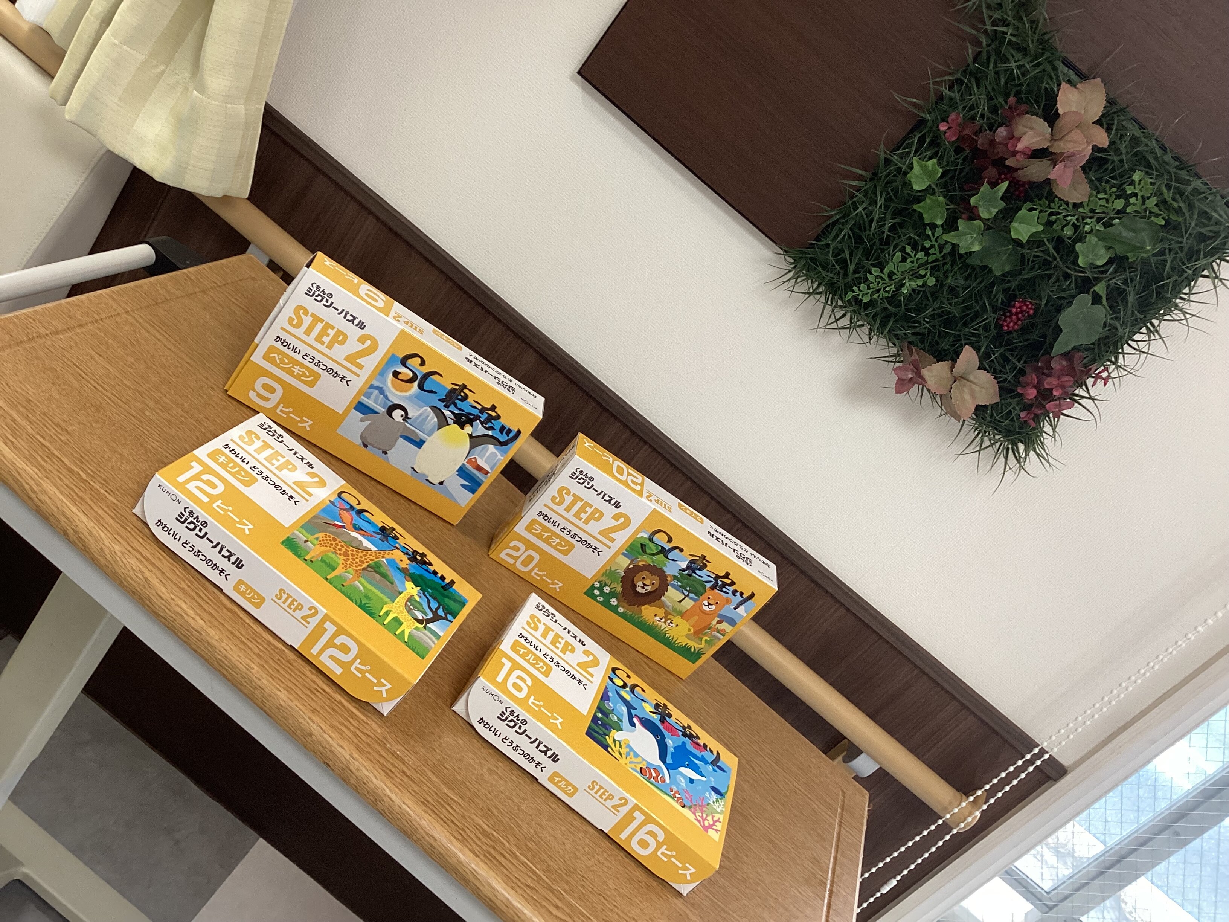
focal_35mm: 31
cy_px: 461
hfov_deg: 58.4
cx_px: 614
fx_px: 1101
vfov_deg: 45.4
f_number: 2.4
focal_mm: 3.3
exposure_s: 1/50
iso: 100
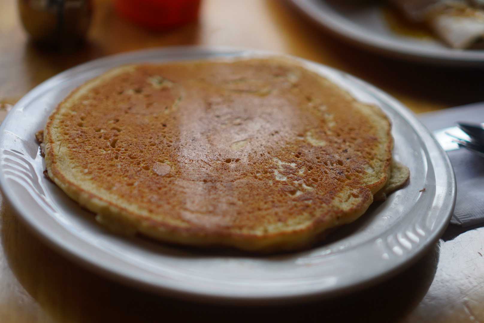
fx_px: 700
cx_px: 242
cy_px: 162
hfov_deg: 38.2
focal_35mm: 52
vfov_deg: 26.0
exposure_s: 1/320
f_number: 1.8
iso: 100
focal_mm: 35
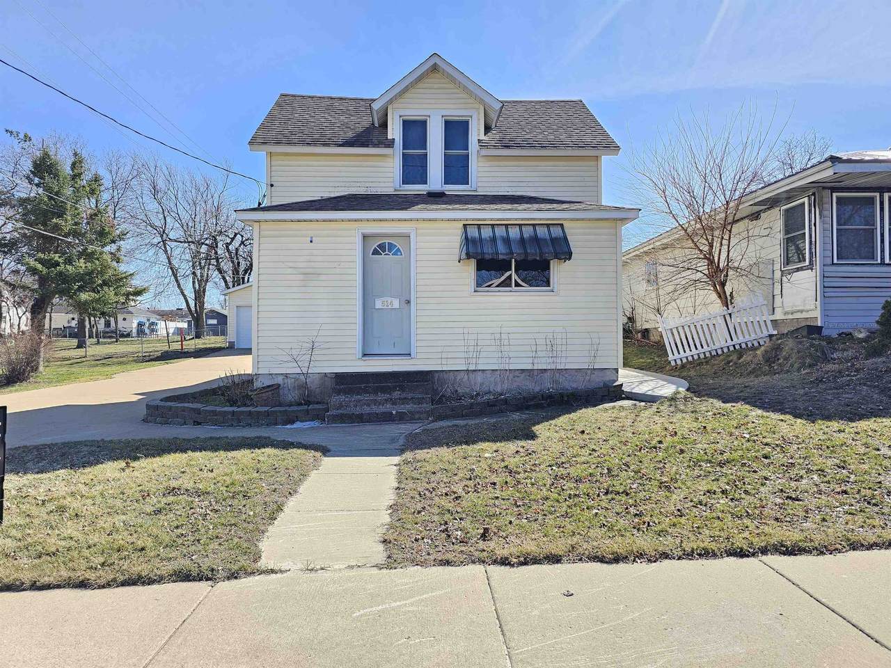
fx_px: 592
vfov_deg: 58.9
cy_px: 334
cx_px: 446
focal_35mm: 23
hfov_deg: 73.9
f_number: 1.7
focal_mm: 6.3
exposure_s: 1/196
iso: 10
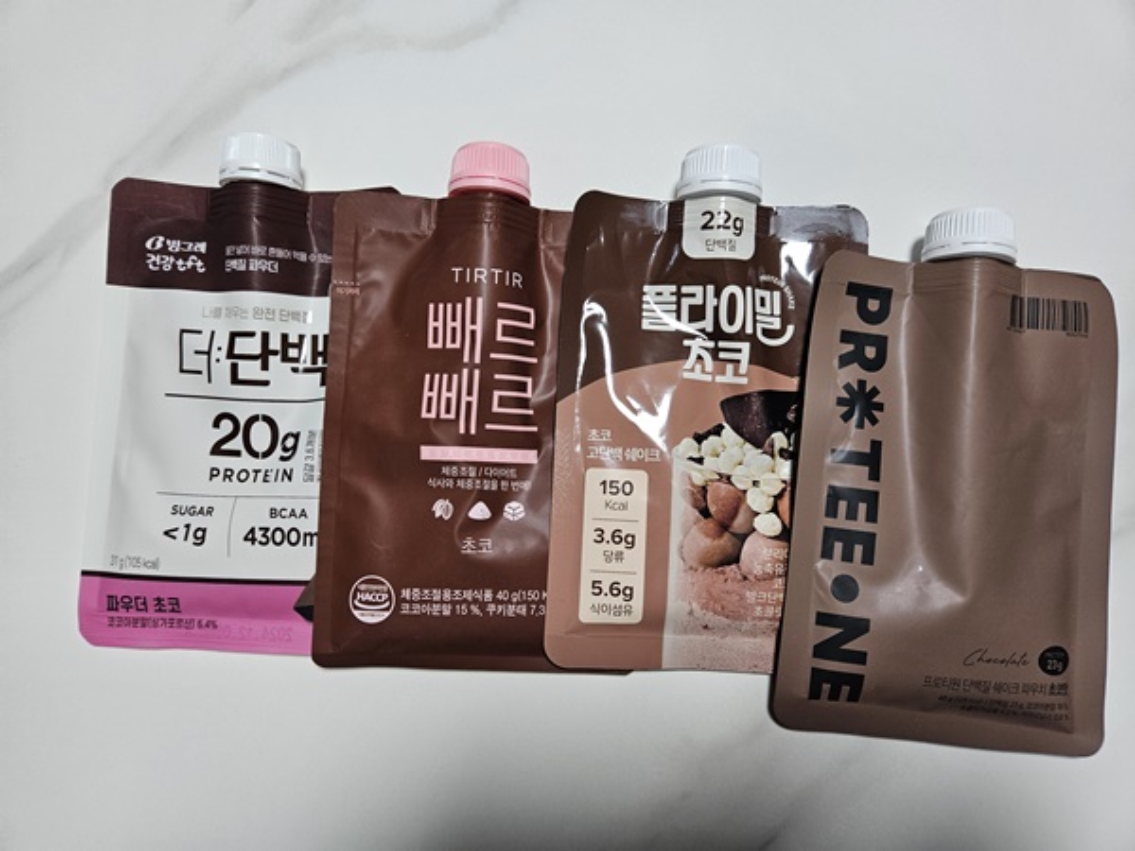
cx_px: 568
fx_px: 754
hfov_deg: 73.9
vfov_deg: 58.9
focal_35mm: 23
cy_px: 426
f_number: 1.8
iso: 320
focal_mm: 5.4
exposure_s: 1/170
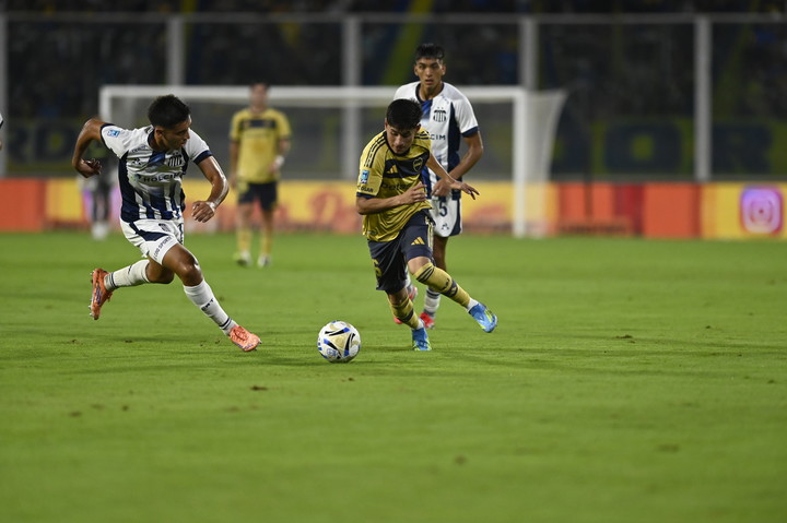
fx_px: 6554
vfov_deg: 4.6
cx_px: 394
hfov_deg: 6.9
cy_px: 262
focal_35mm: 300
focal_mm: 300
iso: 4000
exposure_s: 1/4000
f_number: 2.8
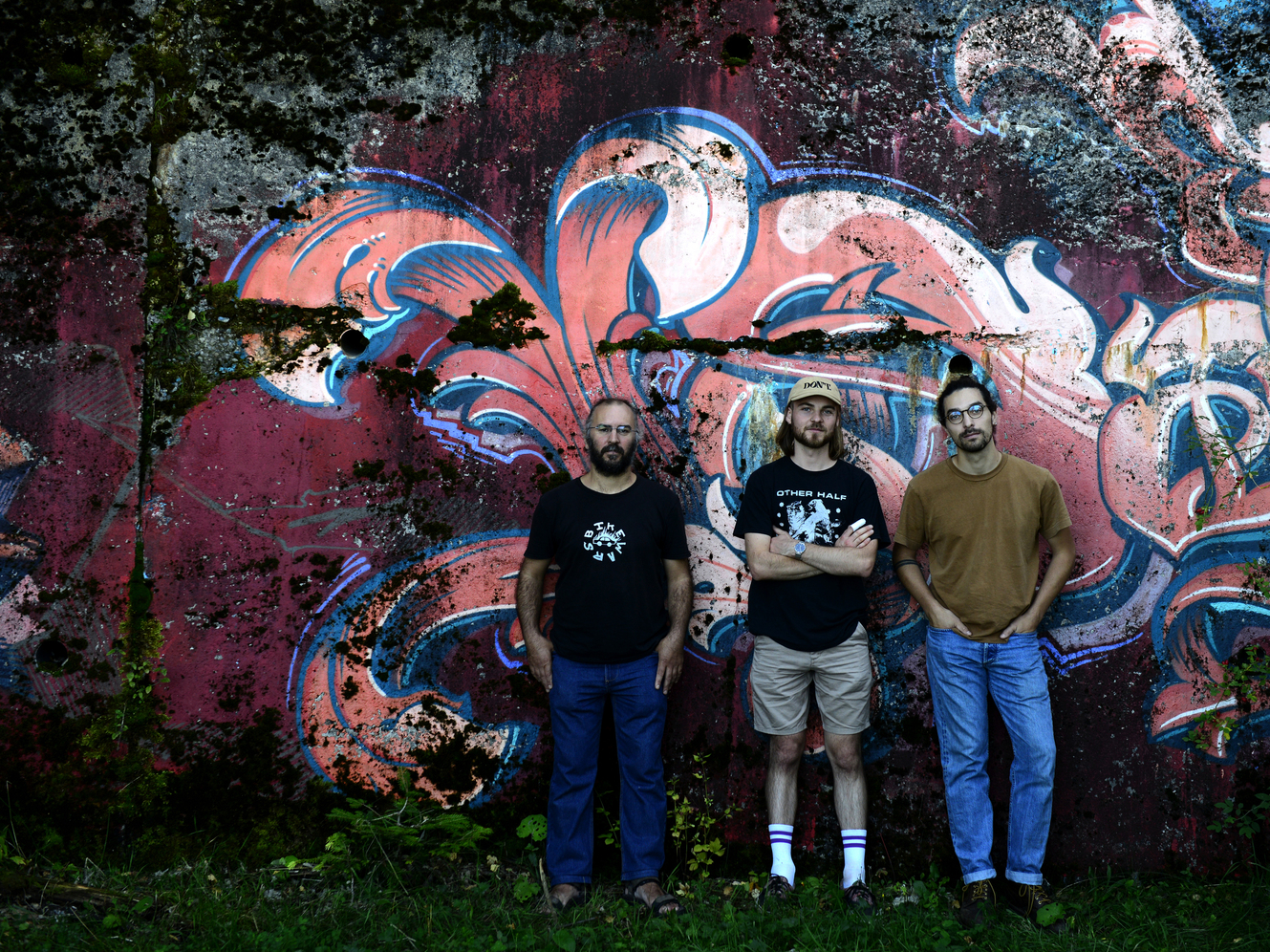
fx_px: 1797
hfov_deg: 38.9
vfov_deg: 29.7
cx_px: 678
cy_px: 475
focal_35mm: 49
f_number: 4.5
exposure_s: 1/200
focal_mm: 45
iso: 640
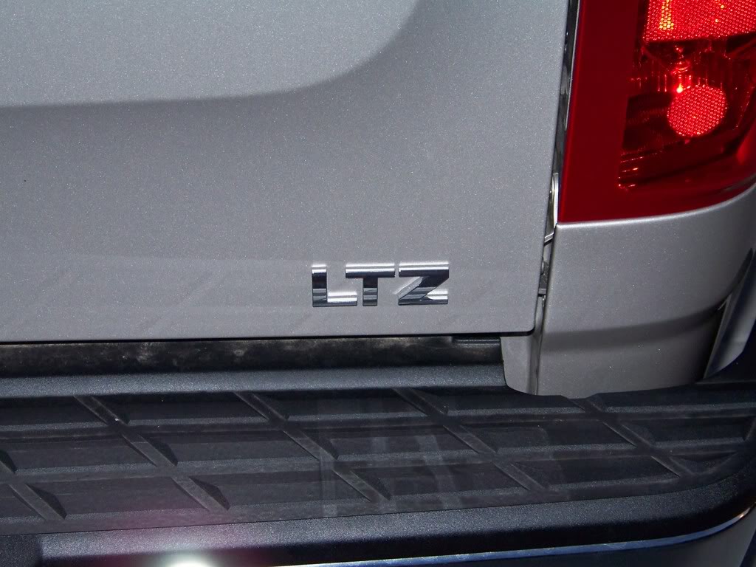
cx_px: 378
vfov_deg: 14.0
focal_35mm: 106
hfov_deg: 18.5
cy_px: 284
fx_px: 2315
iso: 200
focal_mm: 17.6
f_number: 3.2
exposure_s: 1/30
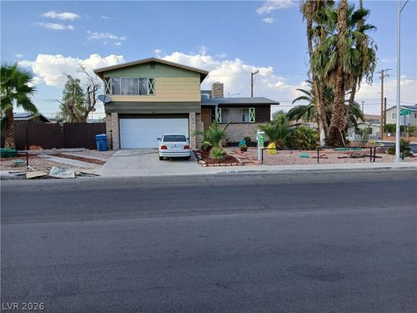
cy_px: 156
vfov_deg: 53.1
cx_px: 208
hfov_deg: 67.3
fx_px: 313
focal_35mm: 26
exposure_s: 1/278
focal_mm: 3.98
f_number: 1.8
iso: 20
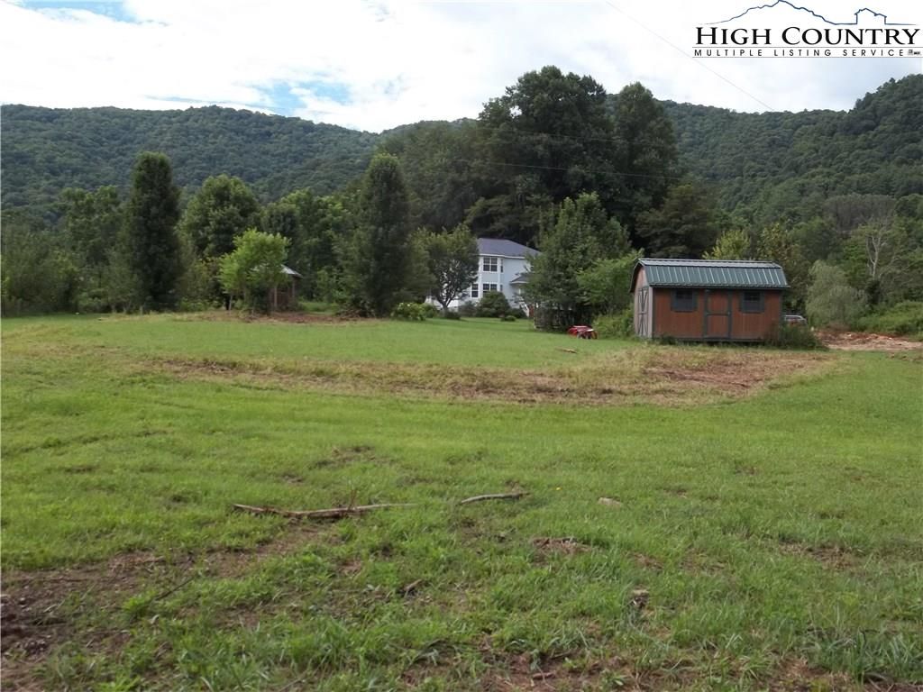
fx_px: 880
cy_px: 346
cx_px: 462
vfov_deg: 42.9
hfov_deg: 55.4
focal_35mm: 33
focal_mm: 5.9
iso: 64
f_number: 8
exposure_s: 1/100
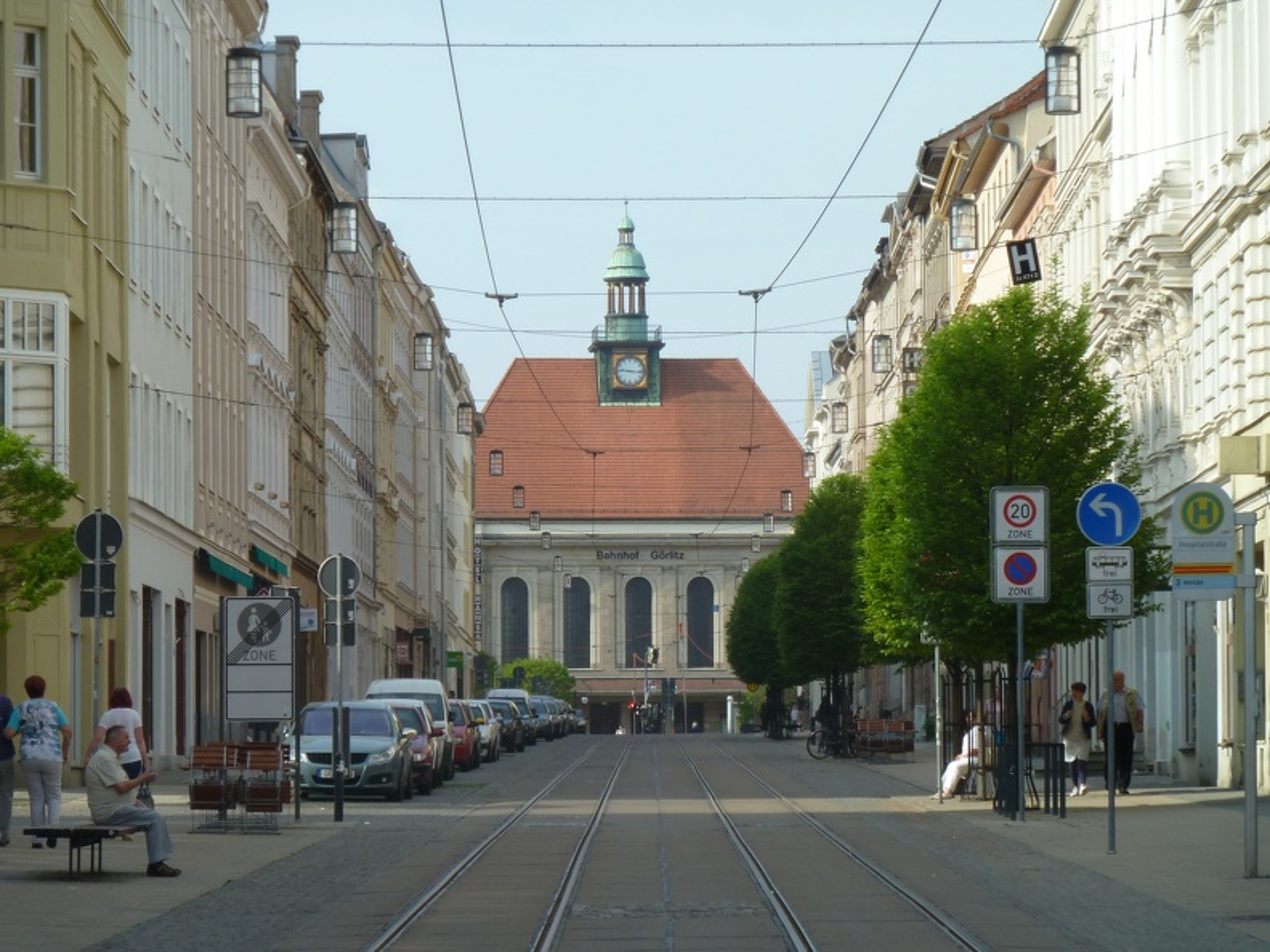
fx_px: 5393
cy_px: 476
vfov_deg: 10.1
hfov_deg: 13.4
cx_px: 635
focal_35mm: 147
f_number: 4.5
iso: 80
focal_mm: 24.1
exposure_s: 1/320
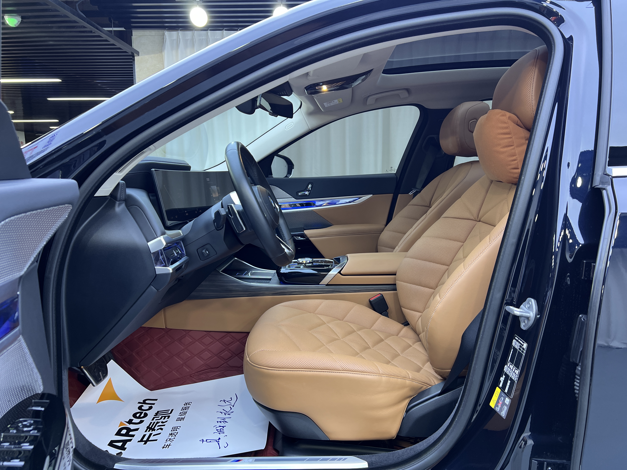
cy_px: 235
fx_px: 471
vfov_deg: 53.1
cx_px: 314
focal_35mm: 26
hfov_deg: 67.3
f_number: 1.5
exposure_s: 1/100
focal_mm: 5.7
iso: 125
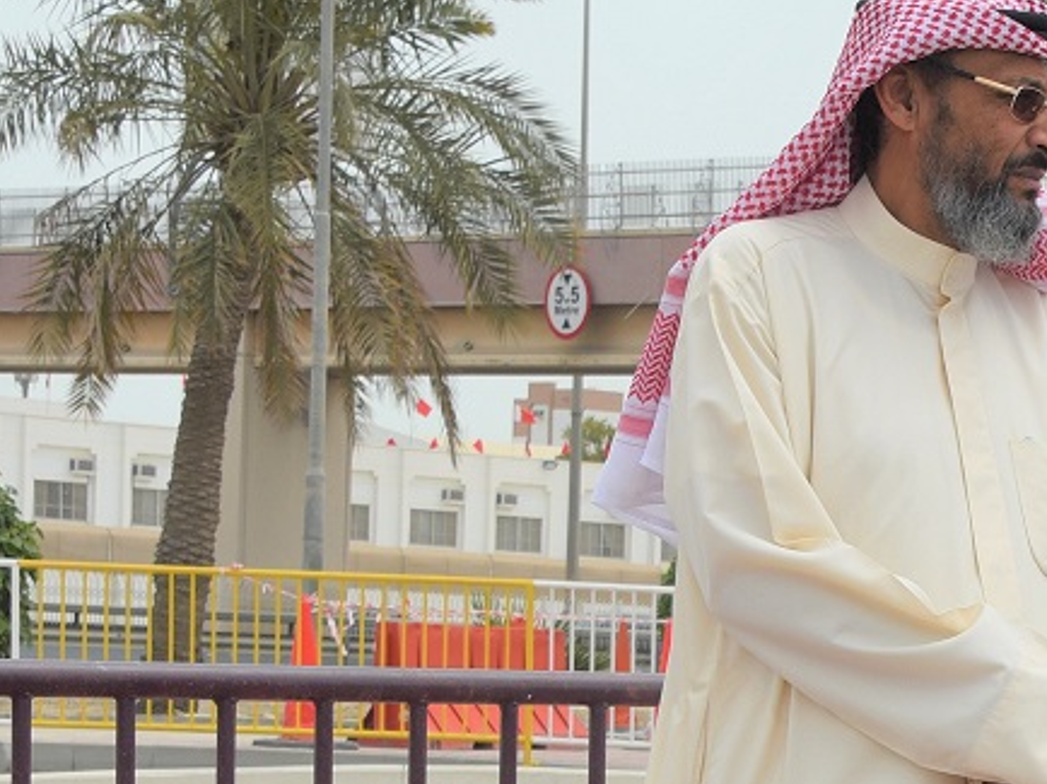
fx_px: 4534
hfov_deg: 12.8
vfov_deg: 9.7
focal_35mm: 150
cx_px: 1267
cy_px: 989
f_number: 10
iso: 200
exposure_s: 1/400
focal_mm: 45
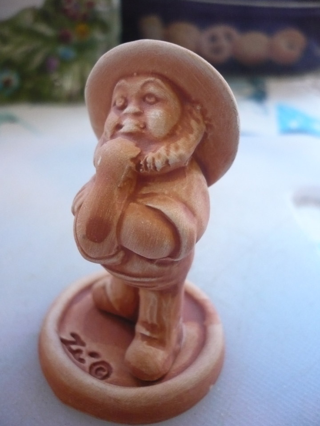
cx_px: 160
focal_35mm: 35
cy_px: 213
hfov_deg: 40.7
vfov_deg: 52.6
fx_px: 431
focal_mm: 5.8
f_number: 2.8
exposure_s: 1/100
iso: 400
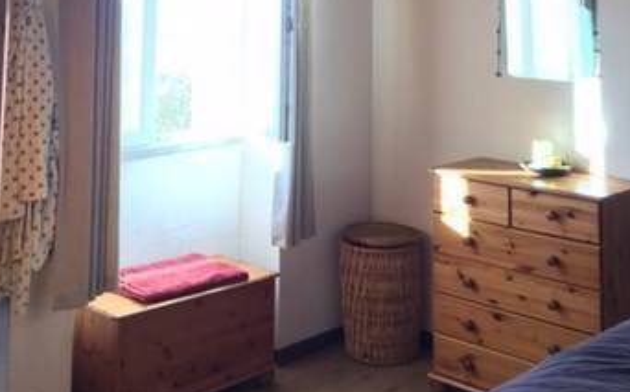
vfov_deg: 22.1
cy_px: -77
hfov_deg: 37.5
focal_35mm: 54
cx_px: 356
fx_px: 926
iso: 32
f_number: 2.2
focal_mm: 4.15
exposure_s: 1/33
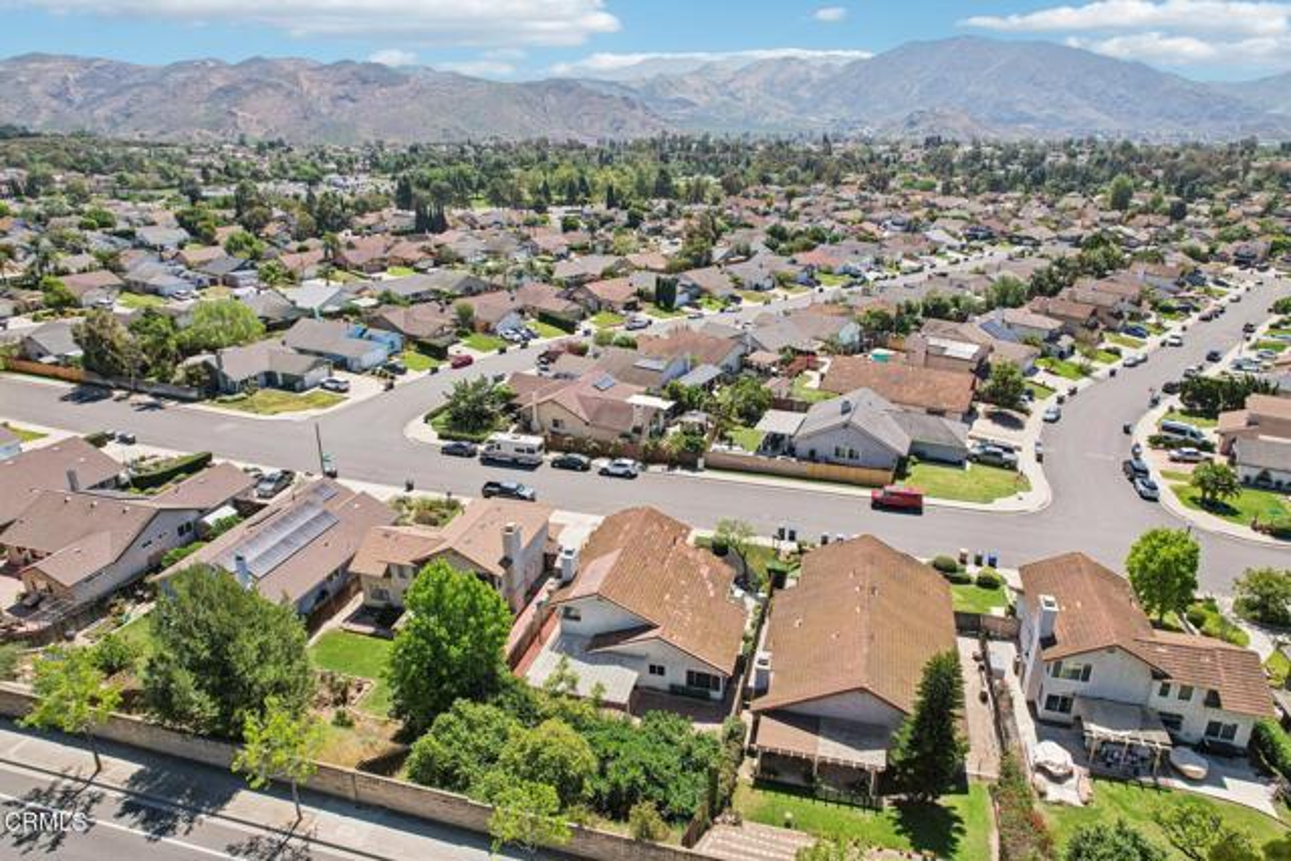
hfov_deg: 78.6
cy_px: 430
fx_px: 789
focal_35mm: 22
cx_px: 646
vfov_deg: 57.3
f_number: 2.8
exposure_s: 1/2000
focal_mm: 8.4
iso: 150
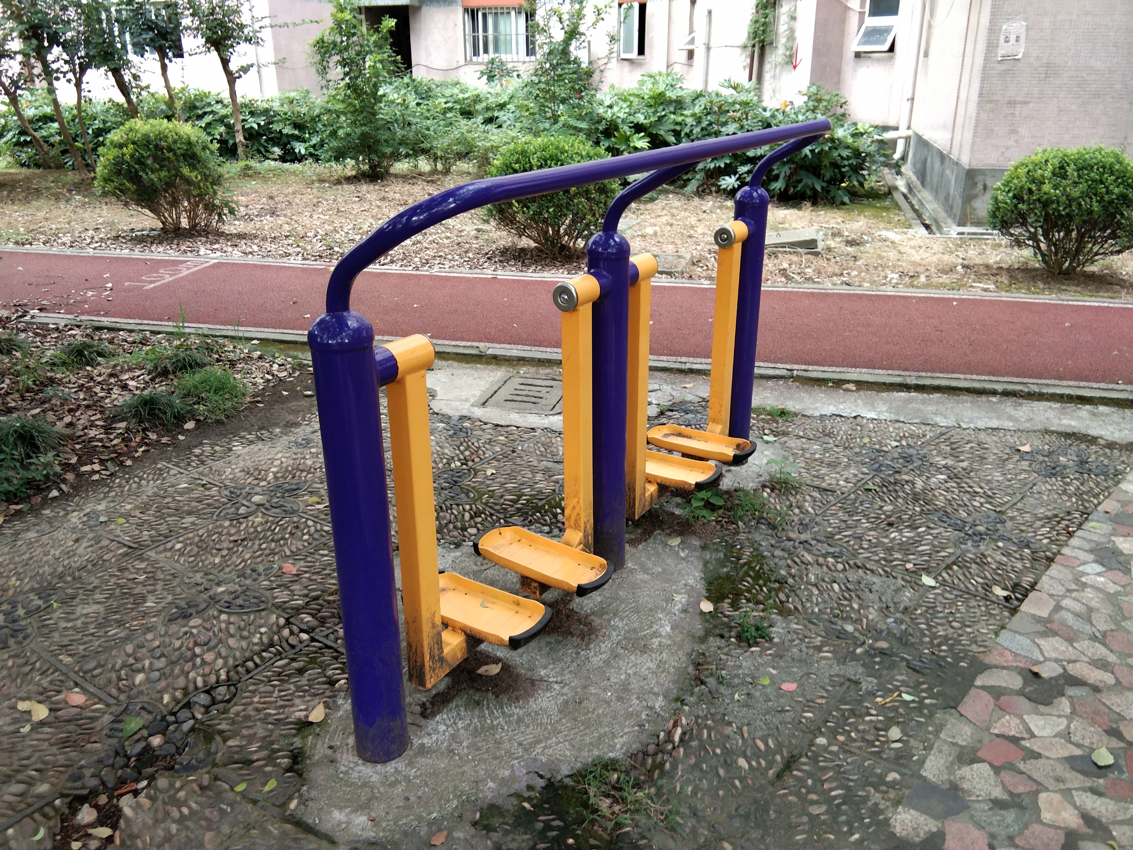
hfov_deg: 58.4
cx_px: 566
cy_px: 425
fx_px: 1015
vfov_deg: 45.4
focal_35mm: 31
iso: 160
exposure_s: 1/50
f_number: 2.2
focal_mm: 3.69
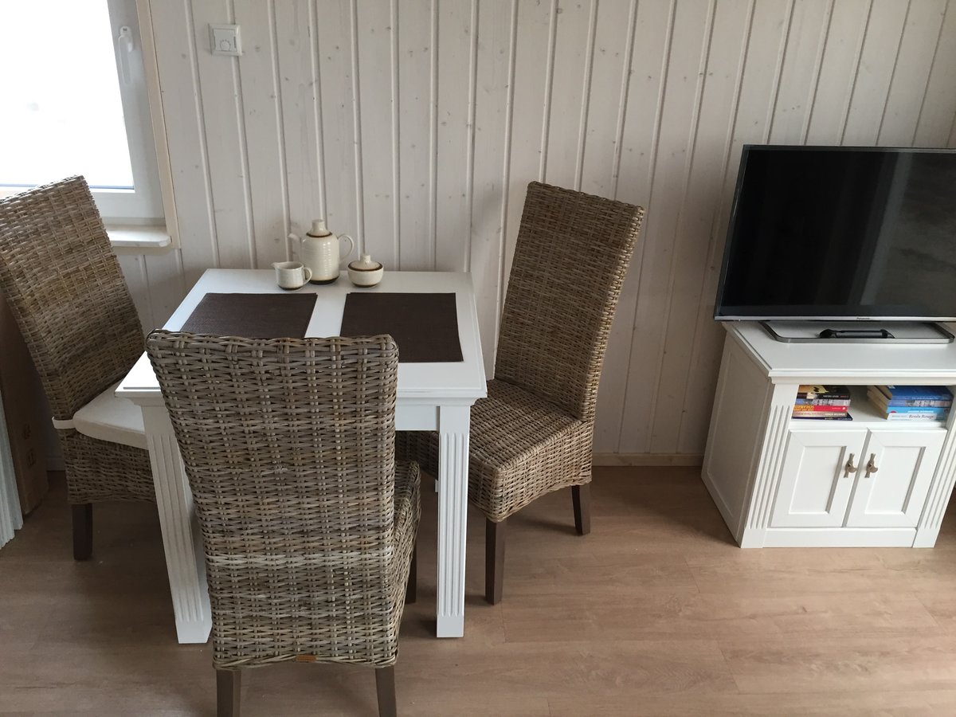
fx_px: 801
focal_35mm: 29
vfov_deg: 48.2
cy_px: 358
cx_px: 478
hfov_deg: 61.7
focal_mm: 4.15
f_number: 2.2
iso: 100
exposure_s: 1/30
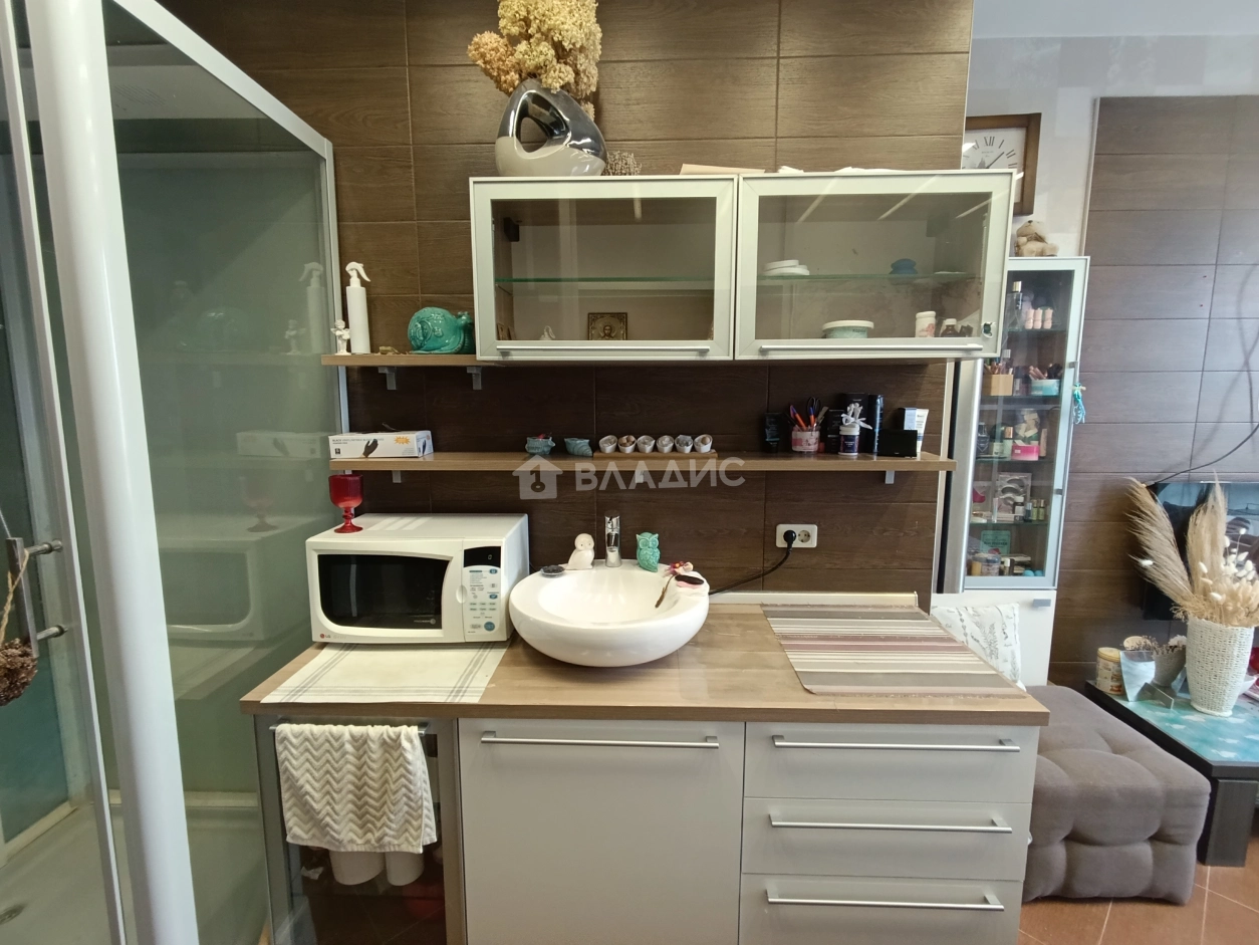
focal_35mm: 16
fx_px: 582
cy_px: 472
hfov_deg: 94.5
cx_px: 630
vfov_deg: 78.1
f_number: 2.2
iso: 200
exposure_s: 1/50
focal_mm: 1.65
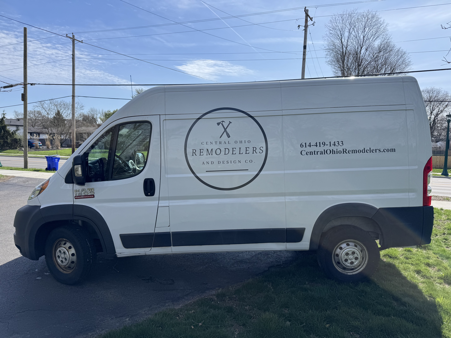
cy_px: 169
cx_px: 226
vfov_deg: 56.8
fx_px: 313
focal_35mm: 24
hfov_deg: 71.6
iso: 80
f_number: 1.78
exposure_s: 1/4310
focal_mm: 6.76
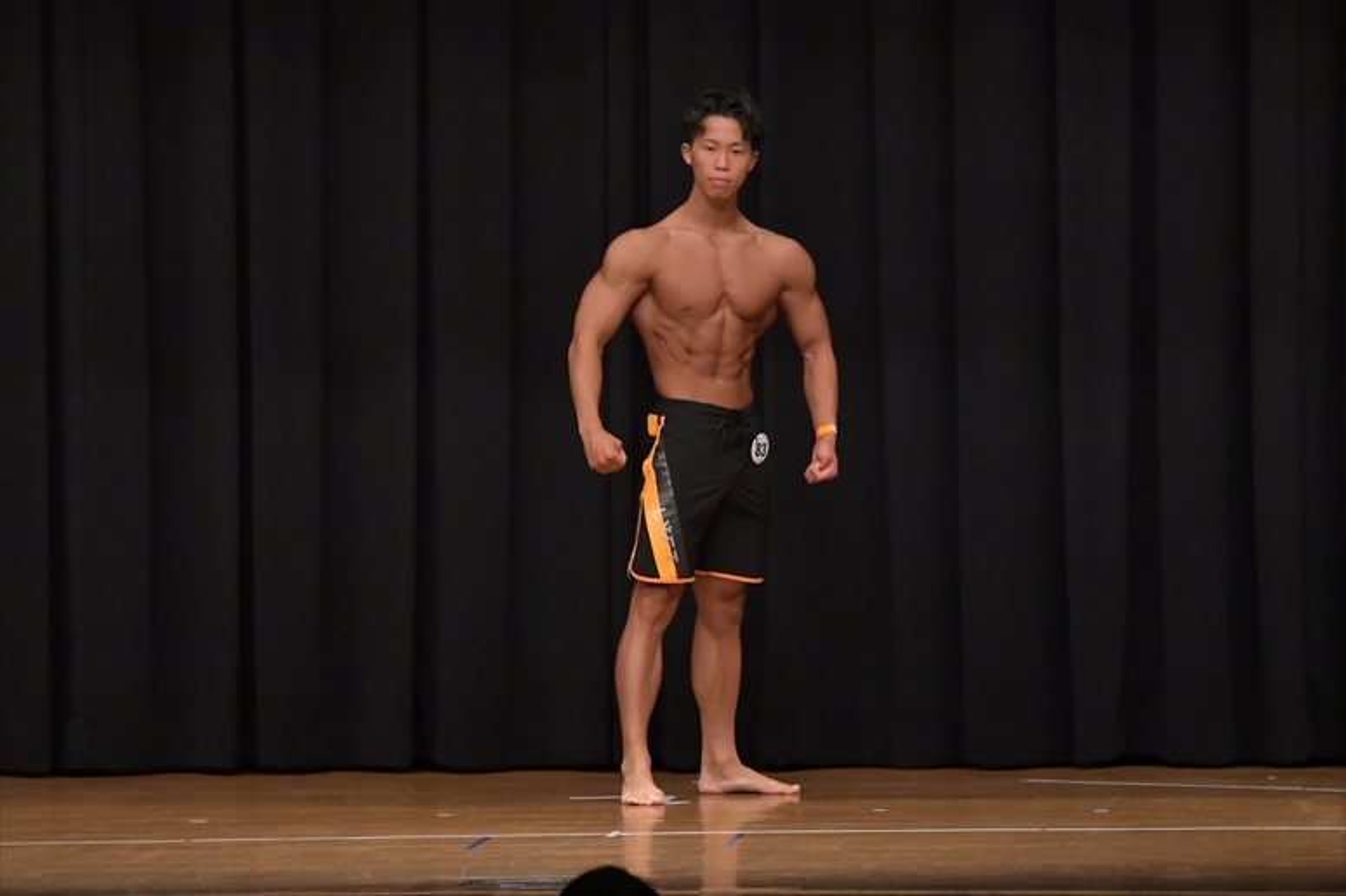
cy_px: 448
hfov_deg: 9.2
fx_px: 8409
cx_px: 673
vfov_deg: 6.1
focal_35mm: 225
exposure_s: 1/400
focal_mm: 150
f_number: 5.6
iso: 6400
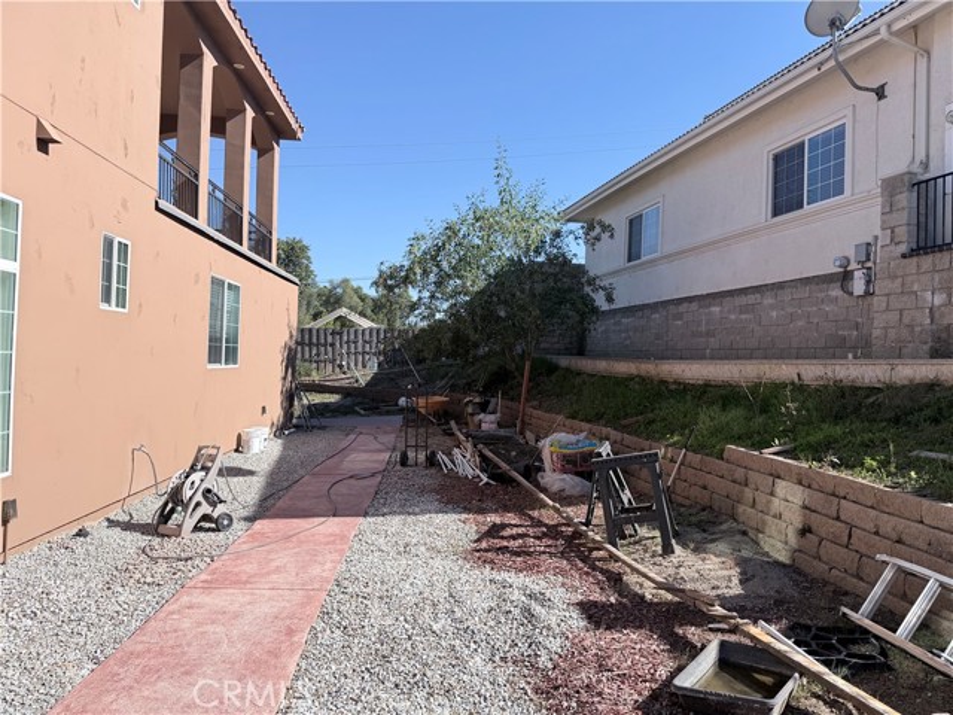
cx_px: 476
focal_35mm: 24
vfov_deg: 56.8
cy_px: 358
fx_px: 661
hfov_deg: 71.6
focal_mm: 6.76
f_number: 1.78
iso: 80
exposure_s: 1/5319
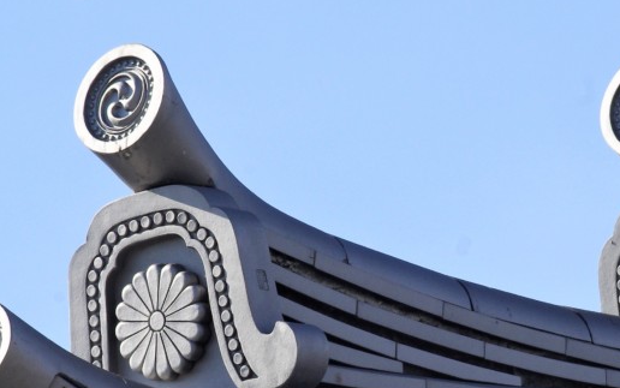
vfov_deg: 2.6
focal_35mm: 515
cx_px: 517
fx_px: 8706
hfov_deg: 4.1
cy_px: 345
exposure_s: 1/400
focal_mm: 170
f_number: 13
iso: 400
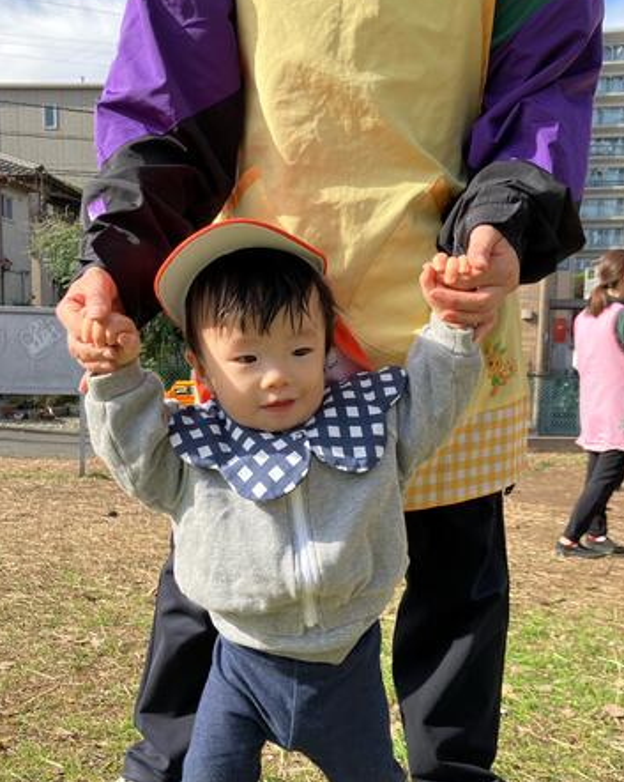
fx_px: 763
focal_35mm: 33
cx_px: 281
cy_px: 447
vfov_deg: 54.1
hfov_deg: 44.4
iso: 32
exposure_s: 1/736
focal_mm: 3.99
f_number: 1.8
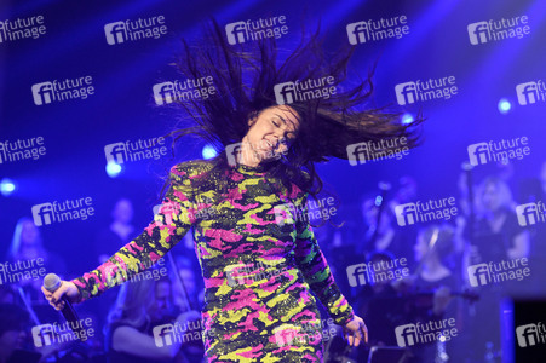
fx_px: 1758
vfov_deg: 11.8
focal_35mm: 116
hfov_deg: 17.7
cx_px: 273
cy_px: 182
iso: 1600
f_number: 4
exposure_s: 1/400
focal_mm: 116
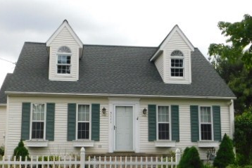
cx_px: 114
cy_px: 101
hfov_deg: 38.1
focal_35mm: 52
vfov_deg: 26.0
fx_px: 364
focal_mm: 4.9
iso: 125
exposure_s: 1/500
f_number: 3.2
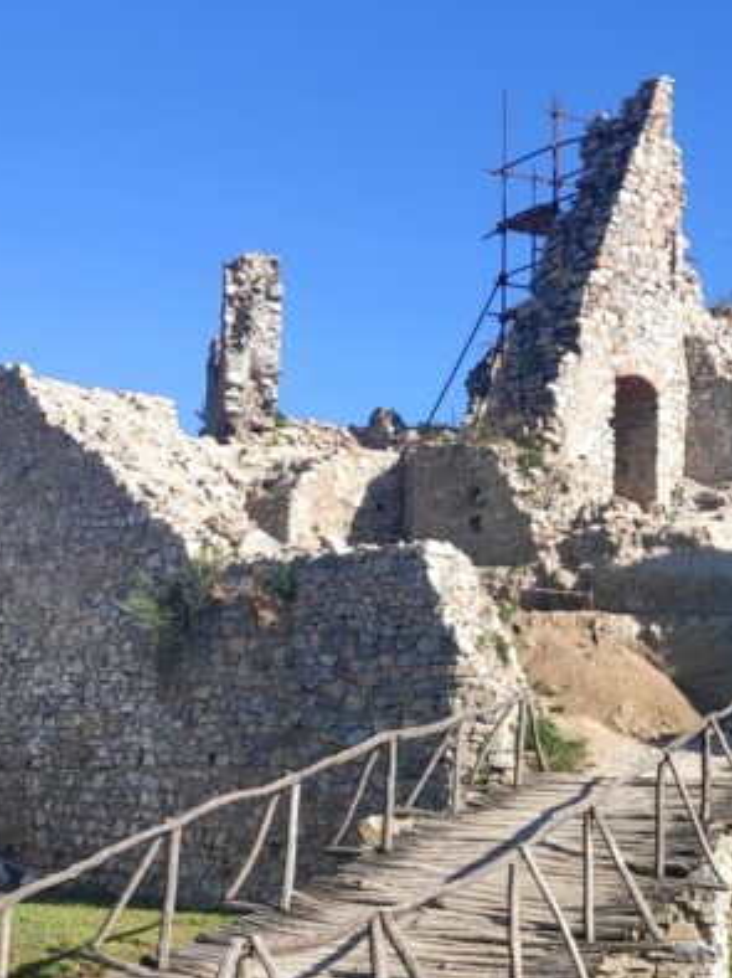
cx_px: 715
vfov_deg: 29.4
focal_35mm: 65
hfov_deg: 21.8
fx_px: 1835
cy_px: 725
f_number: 1.79
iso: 112
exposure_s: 1/1081
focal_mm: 4.74
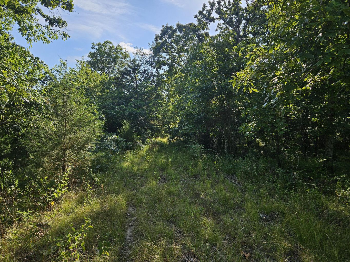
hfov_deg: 73.9
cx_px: 175
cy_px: 131
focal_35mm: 23
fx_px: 233
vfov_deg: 58.9
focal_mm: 5.4
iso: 25
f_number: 1.8
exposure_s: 1/960
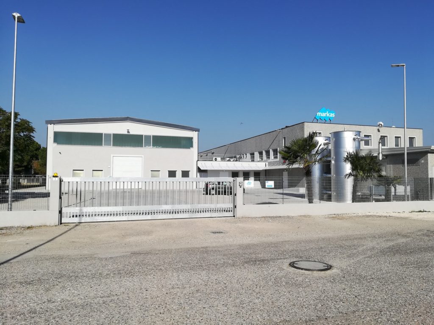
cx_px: 217
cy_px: 162
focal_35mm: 26
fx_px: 326
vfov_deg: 53.1
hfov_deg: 67.3
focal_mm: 3.83
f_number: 2.2
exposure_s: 1/1499
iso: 50
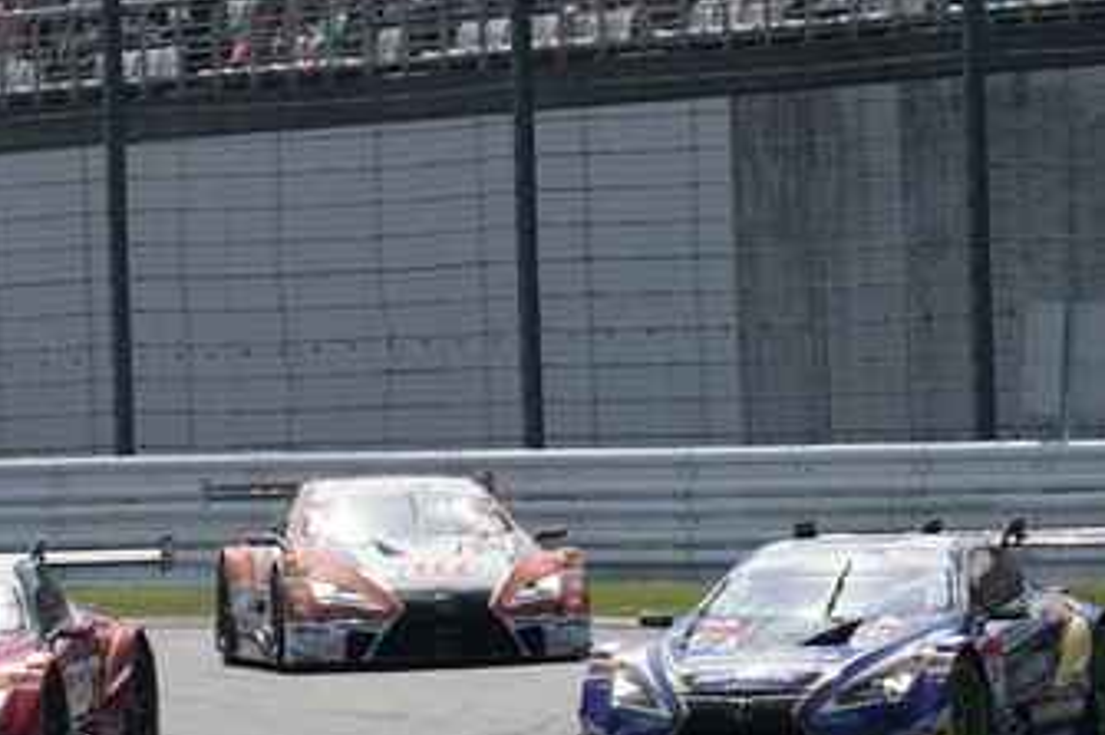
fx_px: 19174
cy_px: 287
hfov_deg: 3.3
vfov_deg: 2.2
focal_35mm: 625
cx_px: 277
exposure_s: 1/800
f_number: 8
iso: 200
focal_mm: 291
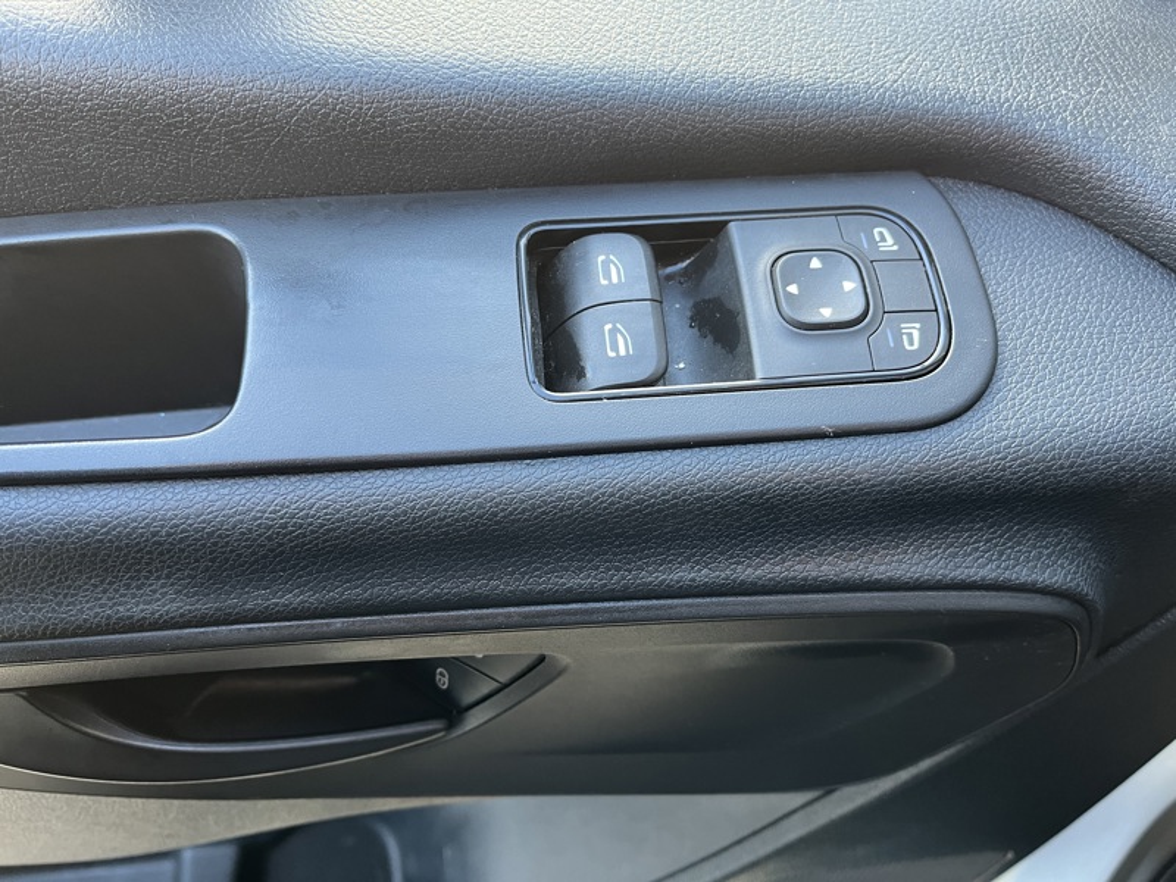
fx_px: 883
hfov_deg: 67.3
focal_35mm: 26
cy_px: 441
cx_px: 588
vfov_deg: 53.1
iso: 160
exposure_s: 1/60
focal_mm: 5.1
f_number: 1.6
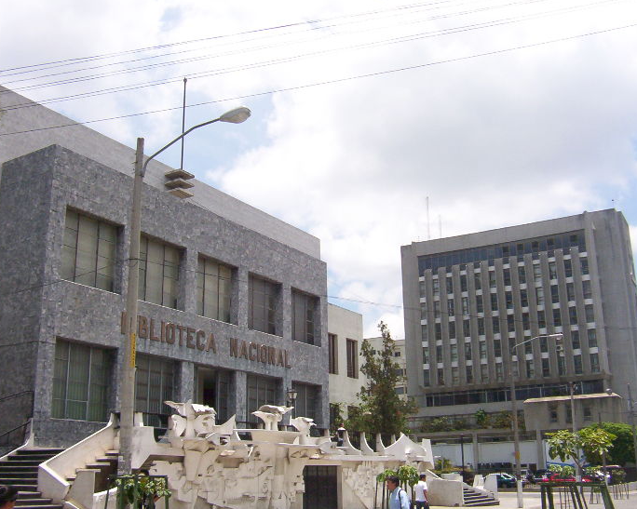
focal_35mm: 38
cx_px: 315
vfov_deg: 39.1
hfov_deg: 47.9
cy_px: 256
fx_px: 716
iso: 100
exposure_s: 1/781
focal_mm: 5.54
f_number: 5.24
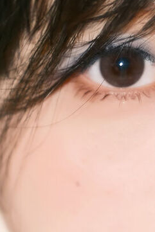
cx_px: 28
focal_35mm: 362
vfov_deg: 5.7
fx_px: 2335
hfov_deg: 3.8
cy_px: 183
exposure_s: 1/125
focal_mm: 55
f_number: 2.8
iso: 250
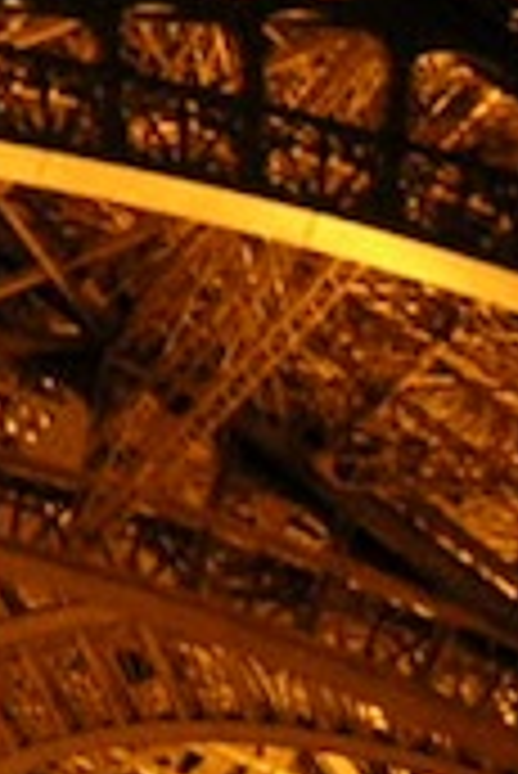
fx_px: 3748
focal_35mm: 174
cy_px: -171
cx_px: -716
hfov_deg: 7.4
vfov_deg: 11.6
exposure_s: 1/5.7
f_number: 2.6
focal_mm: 4.7
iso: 400
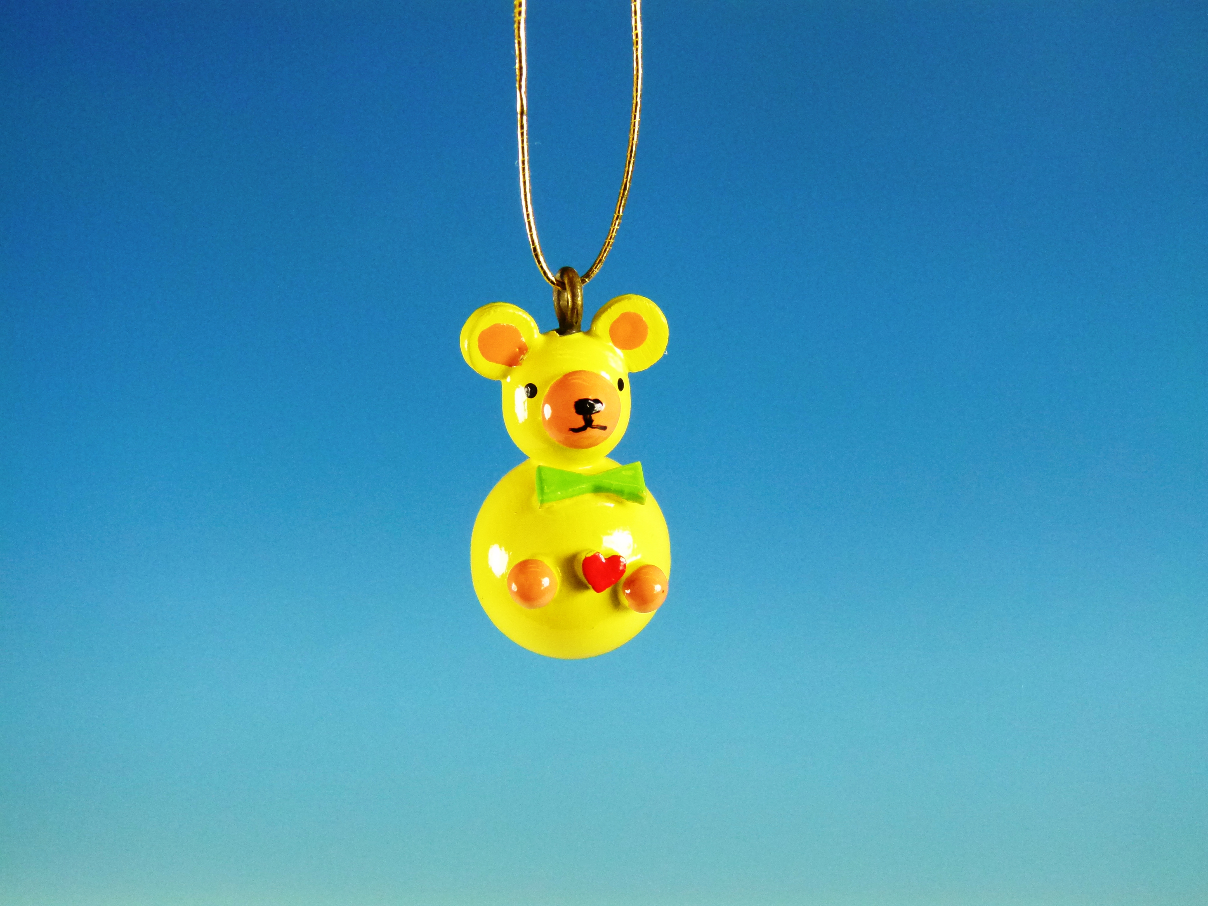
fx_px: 1221
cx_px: 604
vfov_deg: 40.7
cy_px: 453
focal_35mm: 35
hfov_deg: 52.6
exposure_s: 1/640
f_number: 3.6
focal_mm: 6.3
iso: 400
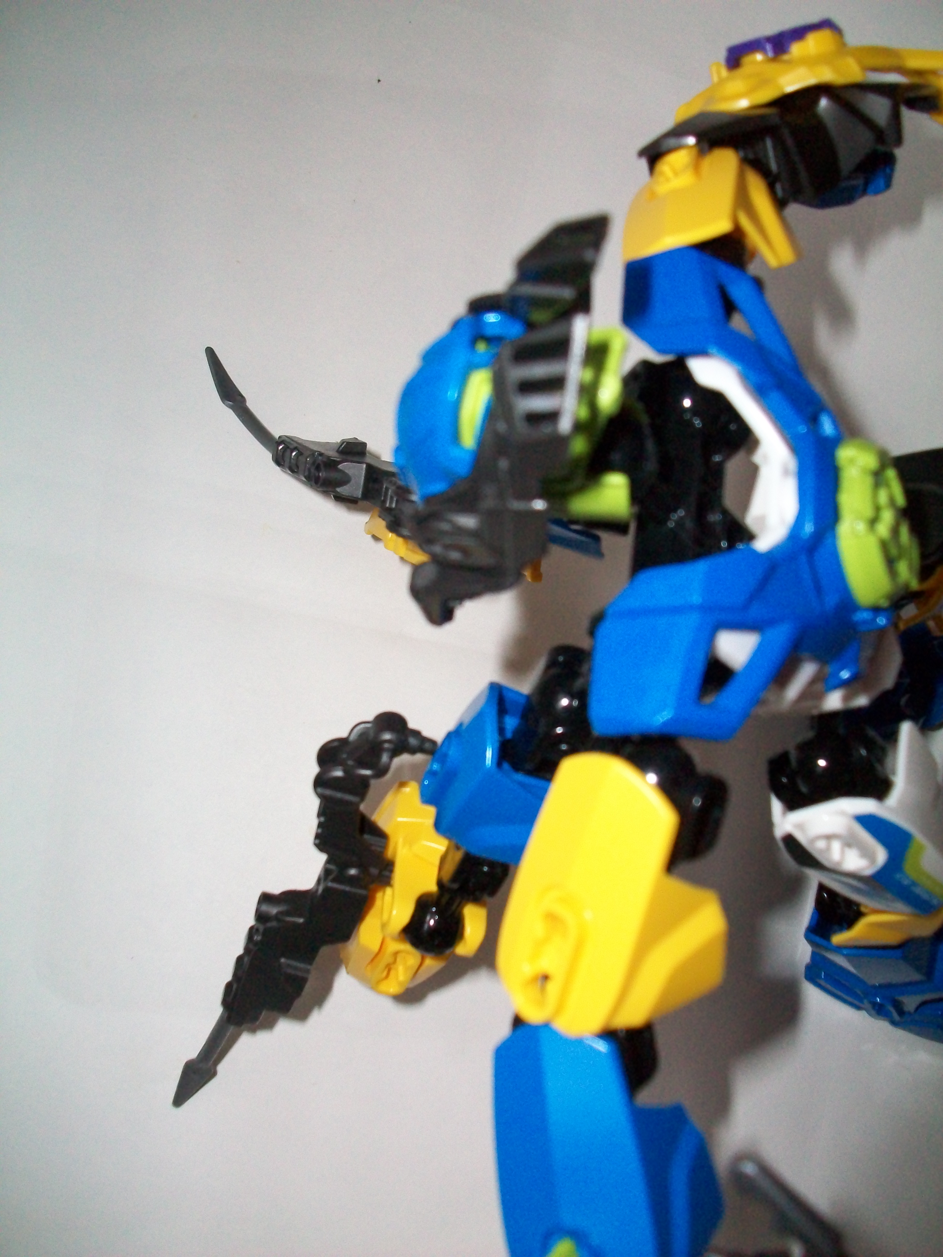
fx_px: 1235
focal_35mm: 34
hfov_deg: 41.8
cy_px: 628
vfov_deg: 54.0
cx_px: 472
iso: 200
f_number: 2.8
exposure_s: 1/125
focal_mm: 5.7
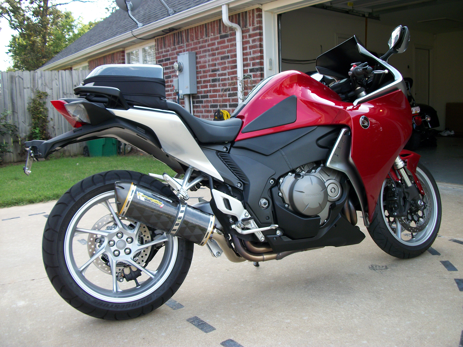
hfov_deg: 56.8
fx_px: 428
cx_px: 232
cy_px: 174
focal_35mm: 32
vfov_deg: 44.2
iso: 80
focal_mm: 5.7
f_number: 2.9
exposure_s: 1/250
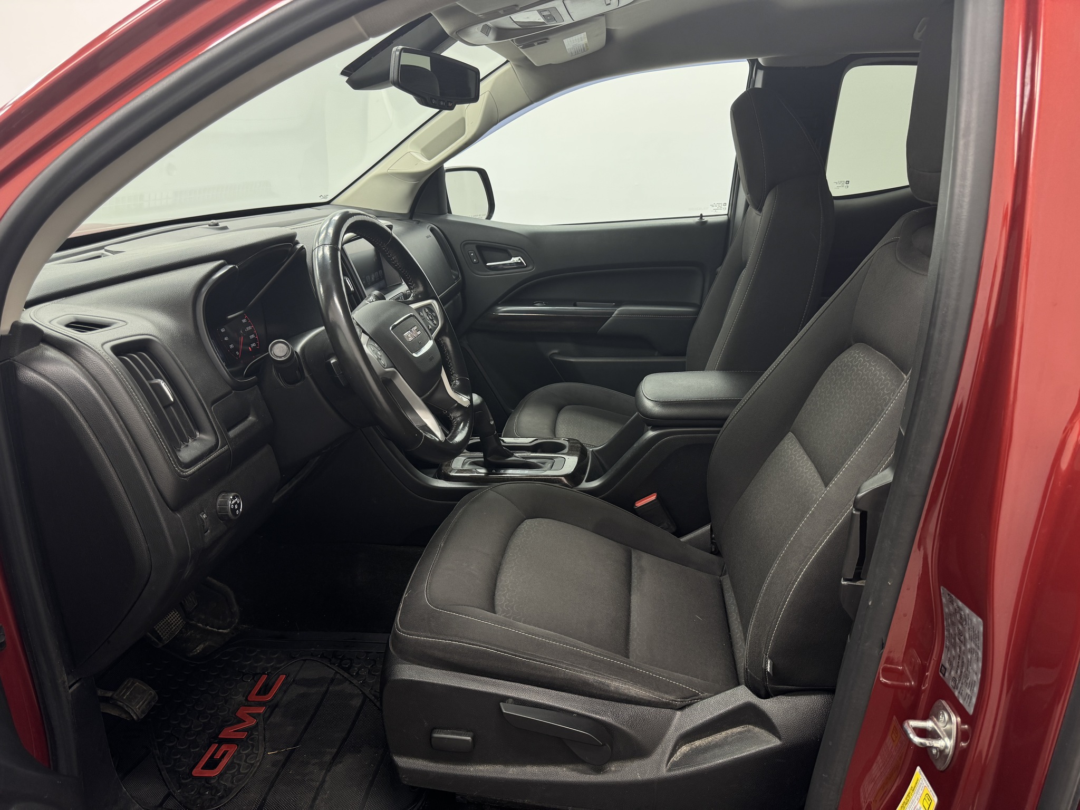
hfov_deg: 71.6
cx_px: 540
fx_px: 749
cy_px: 405
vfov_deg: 56.8
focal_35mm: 24
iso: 125
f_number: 1.78
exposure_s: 1/121
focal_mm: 6.76
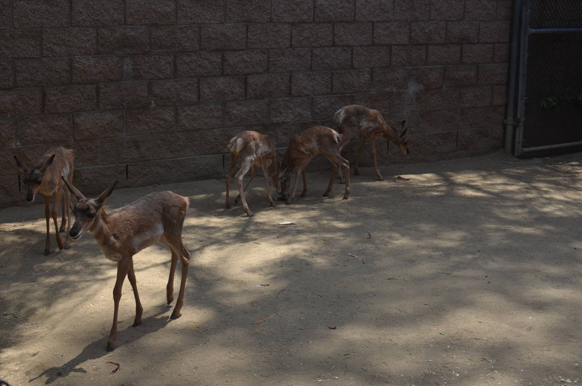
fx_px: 847
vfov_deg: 25.6
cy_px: 193
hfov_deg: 37.9
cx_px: 291
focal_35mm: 52
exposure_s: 1/250
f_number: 8
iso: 200
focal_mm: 35
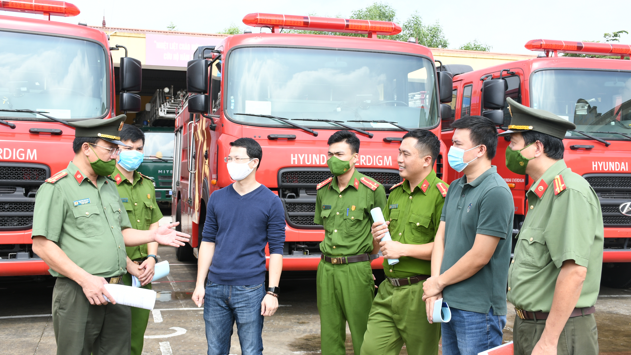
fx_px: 711
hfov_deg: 47.8
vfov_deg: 28.0
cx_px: 316
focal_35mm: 43
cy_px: 177
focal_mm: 27
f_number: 7.1
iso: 160
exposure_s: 1/200
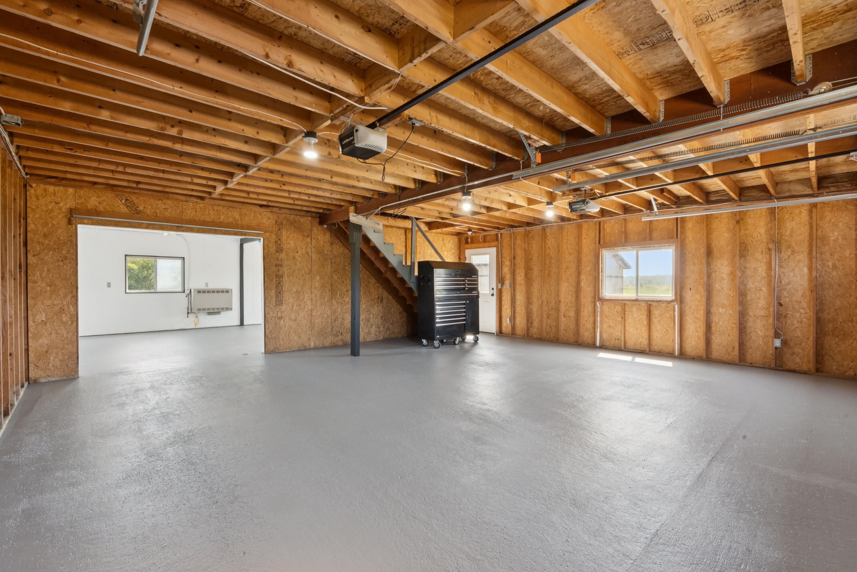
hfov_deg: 96.7
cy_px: 286
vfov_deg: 73.8
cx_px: 428
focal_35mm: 16
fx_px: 381
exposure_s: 1/2.5
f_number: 20
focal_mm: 16
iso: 320
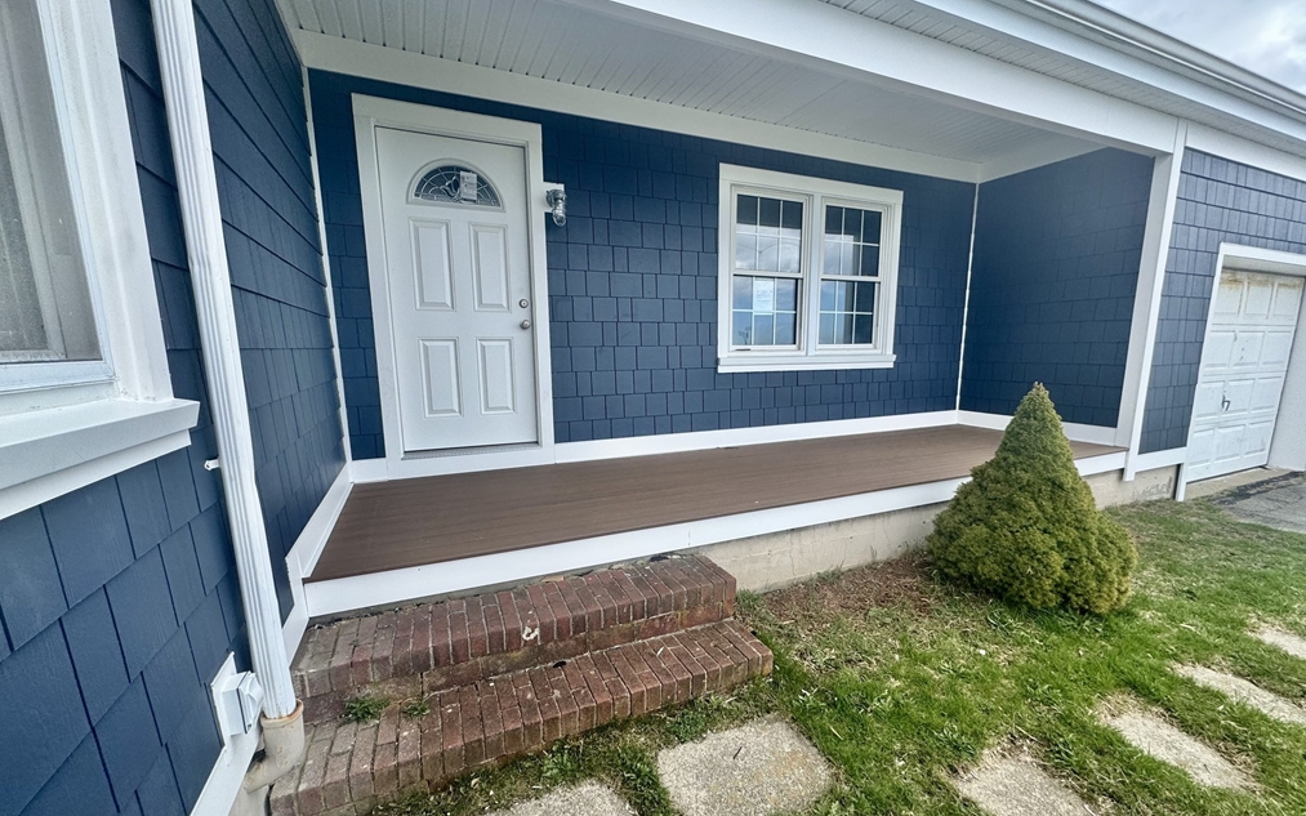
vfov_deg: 74.6
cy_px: 442
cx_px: 655
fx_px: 534
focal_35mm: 15
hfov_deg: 101.5
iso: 50
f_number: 2.2
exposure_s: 1/693
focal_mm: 2.22
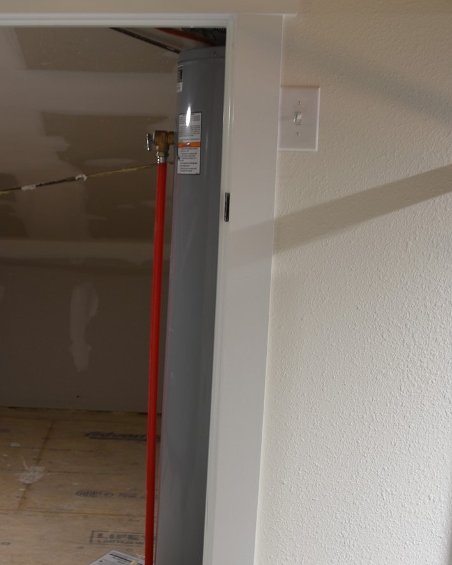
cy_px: 319
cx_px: 44
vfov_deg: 34.1
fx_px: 921
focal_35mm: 55
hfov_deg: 26.6
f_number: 3.2
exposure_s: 1/25
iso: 100
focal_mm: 17
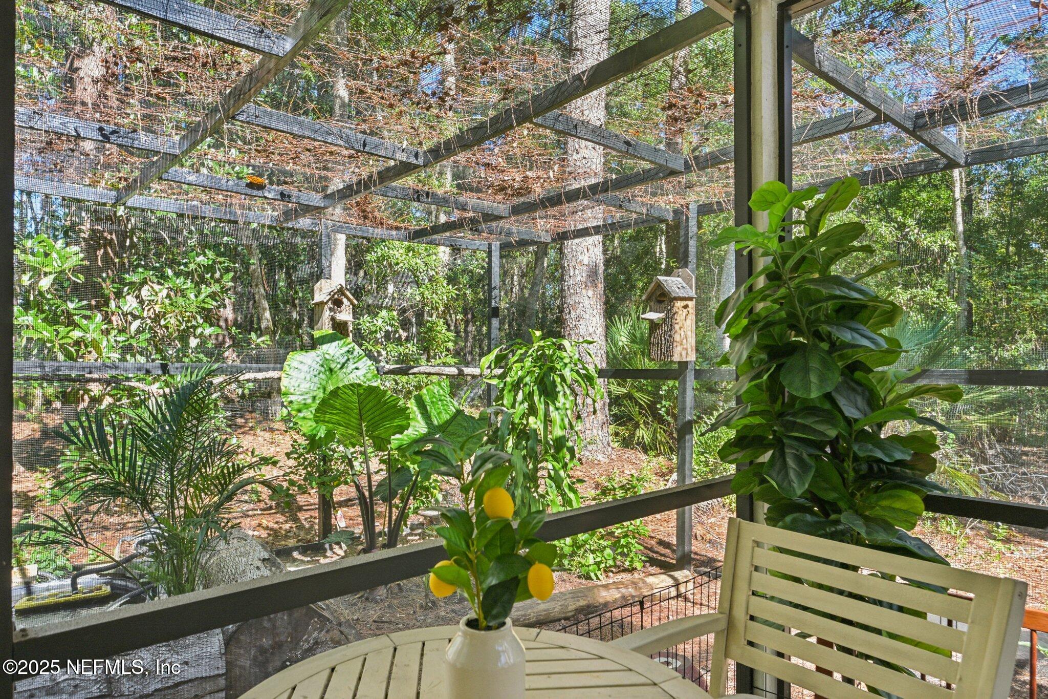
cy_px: 350
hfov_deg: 79.9
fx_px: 626
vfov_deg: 58.3
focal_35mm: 22
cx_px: 524
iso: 200
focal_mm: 21.5
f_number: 8
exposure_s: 1/25
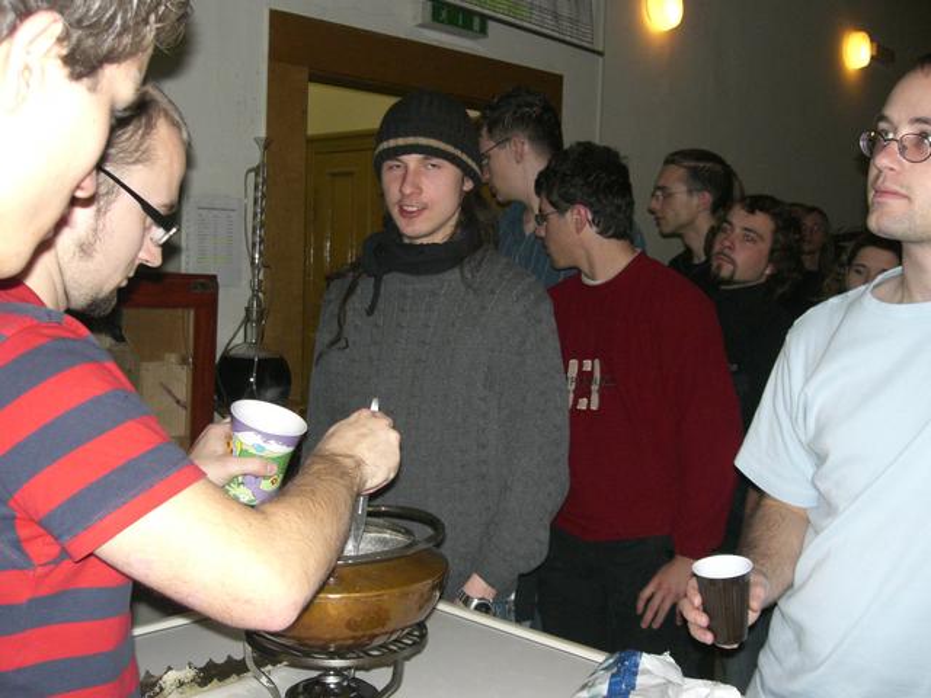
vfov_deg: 37.7
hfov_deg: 49.0
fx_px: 1022
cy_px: 349
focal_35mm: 38
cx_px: 466
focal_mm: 6.3
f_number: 3.1
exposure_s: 1/60
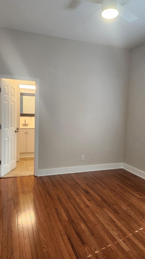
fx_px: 178
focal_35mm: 26
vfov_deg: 71.9
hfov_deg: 44.4
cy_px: 127
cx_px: 74
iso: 160
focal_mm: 5.4
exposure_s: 1/120
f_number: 1.8
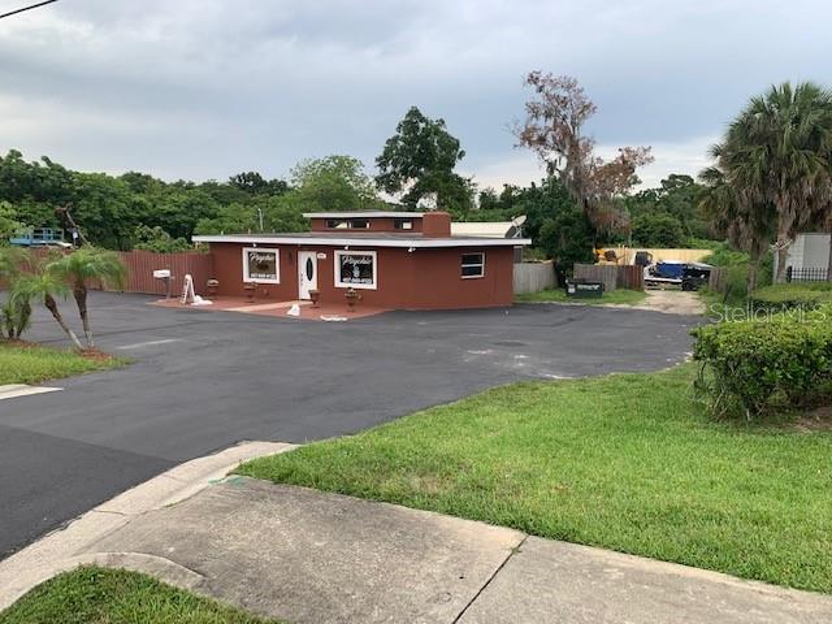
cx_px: 416
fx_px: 625
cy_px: 312
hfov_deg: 67.3
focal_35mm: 26
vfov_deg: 53.1
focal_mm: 4.25
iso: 25
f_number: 1.8
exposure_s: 1/310
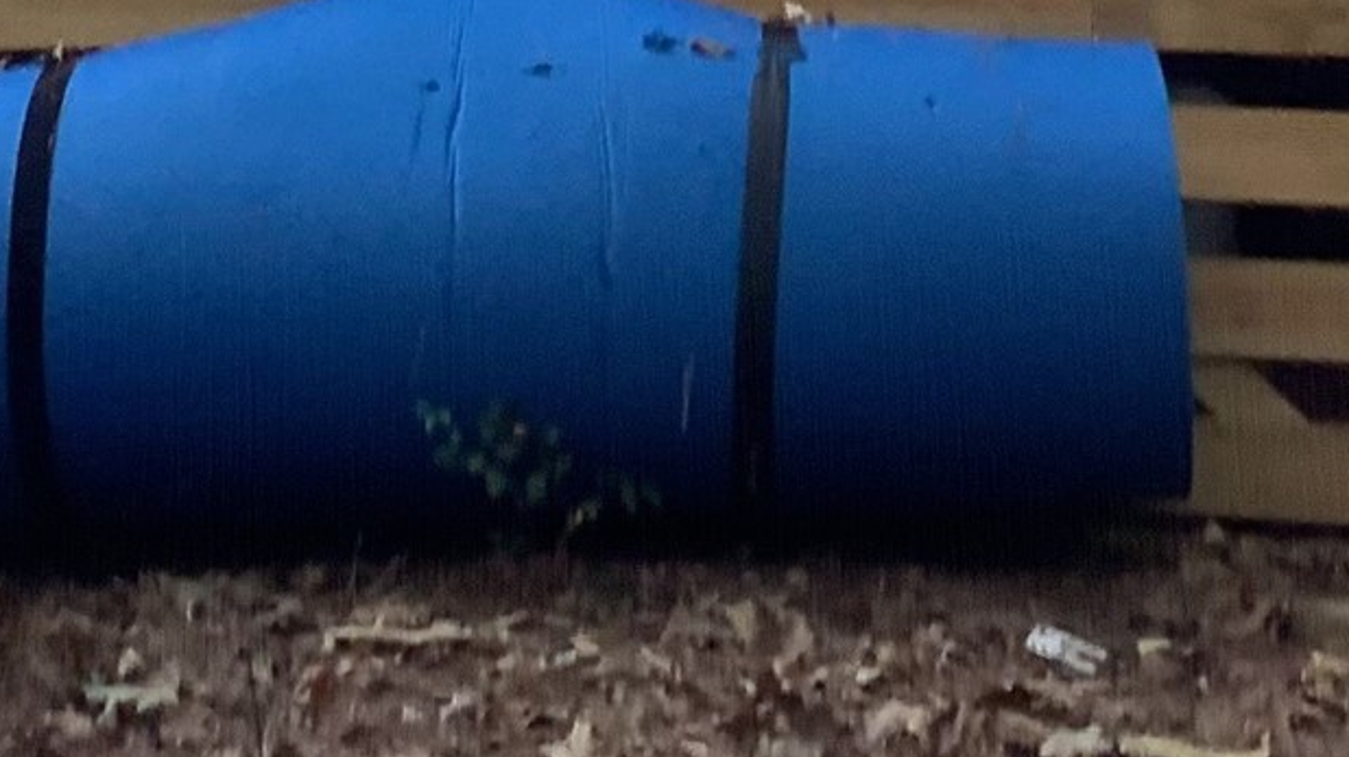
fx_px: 4005
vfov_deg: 10.2
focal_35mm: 112
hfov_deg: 19.1
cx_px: 513
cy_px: -611
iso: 32
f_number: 2.4
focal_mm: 3.3
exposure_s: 1/120
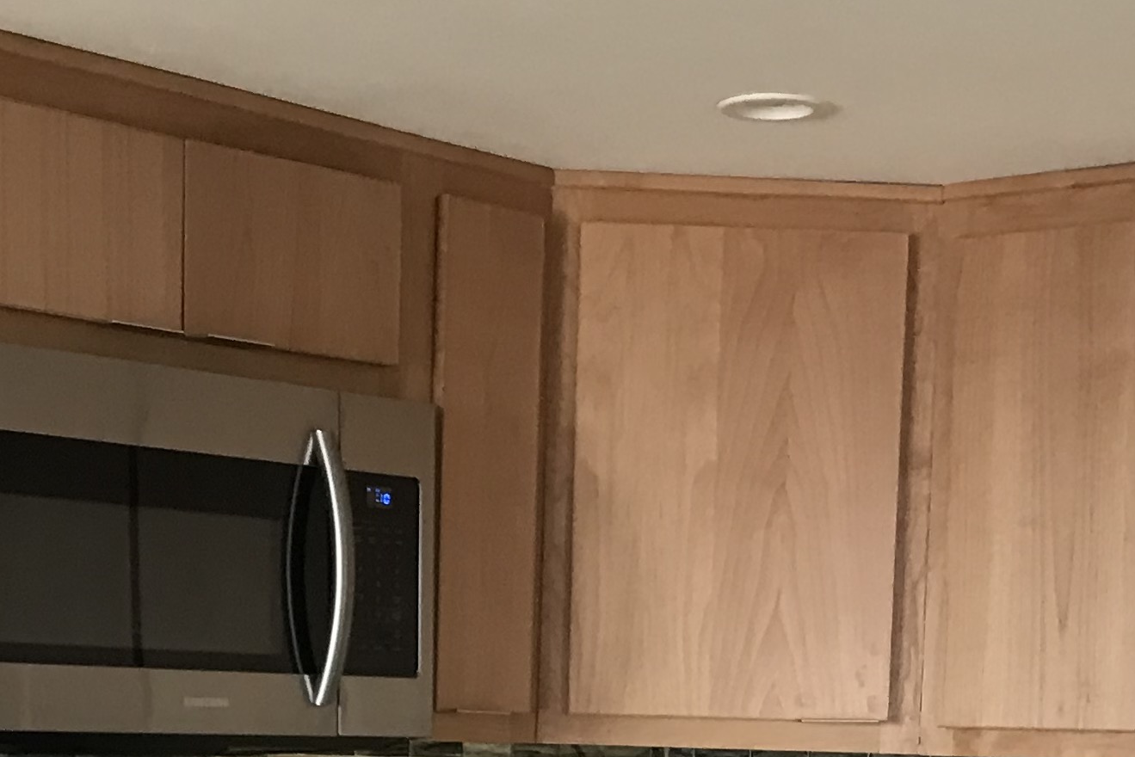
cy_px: 1074
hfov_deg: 22.9
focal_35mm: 89
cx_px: 578
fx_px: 2806
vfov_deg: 14.5
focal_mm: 3.99
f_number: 1.8
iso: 40
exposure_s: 1/24
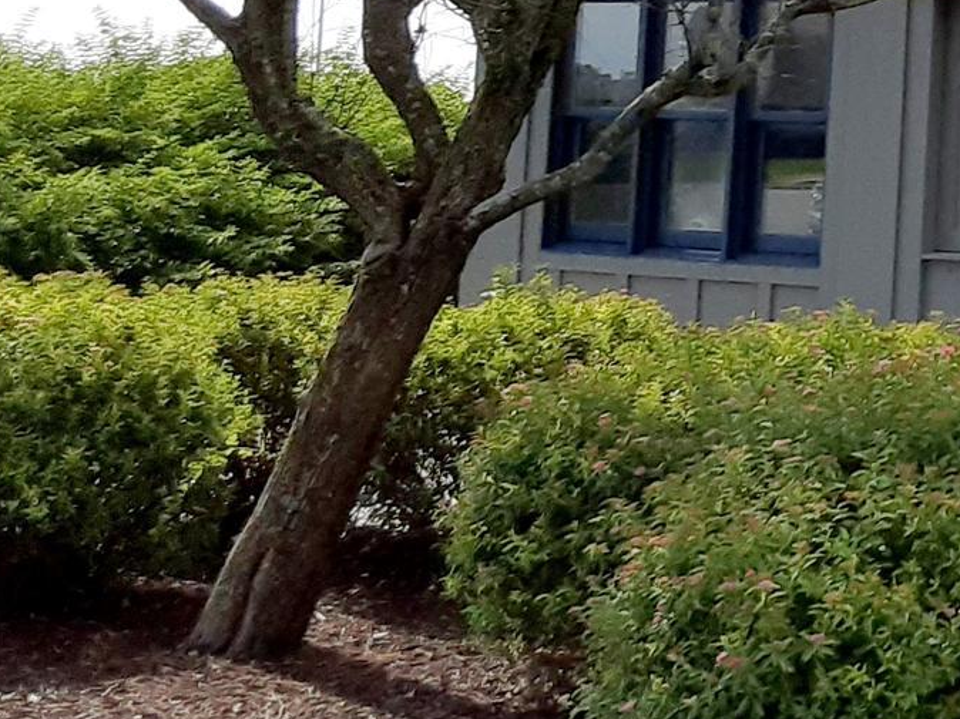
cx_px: 1327
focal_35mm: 82
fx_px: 2273
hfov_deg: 21.1
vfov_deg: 17.3
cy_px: -85
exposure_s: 1/3333
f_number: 1.9
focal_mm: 2.91
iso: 40
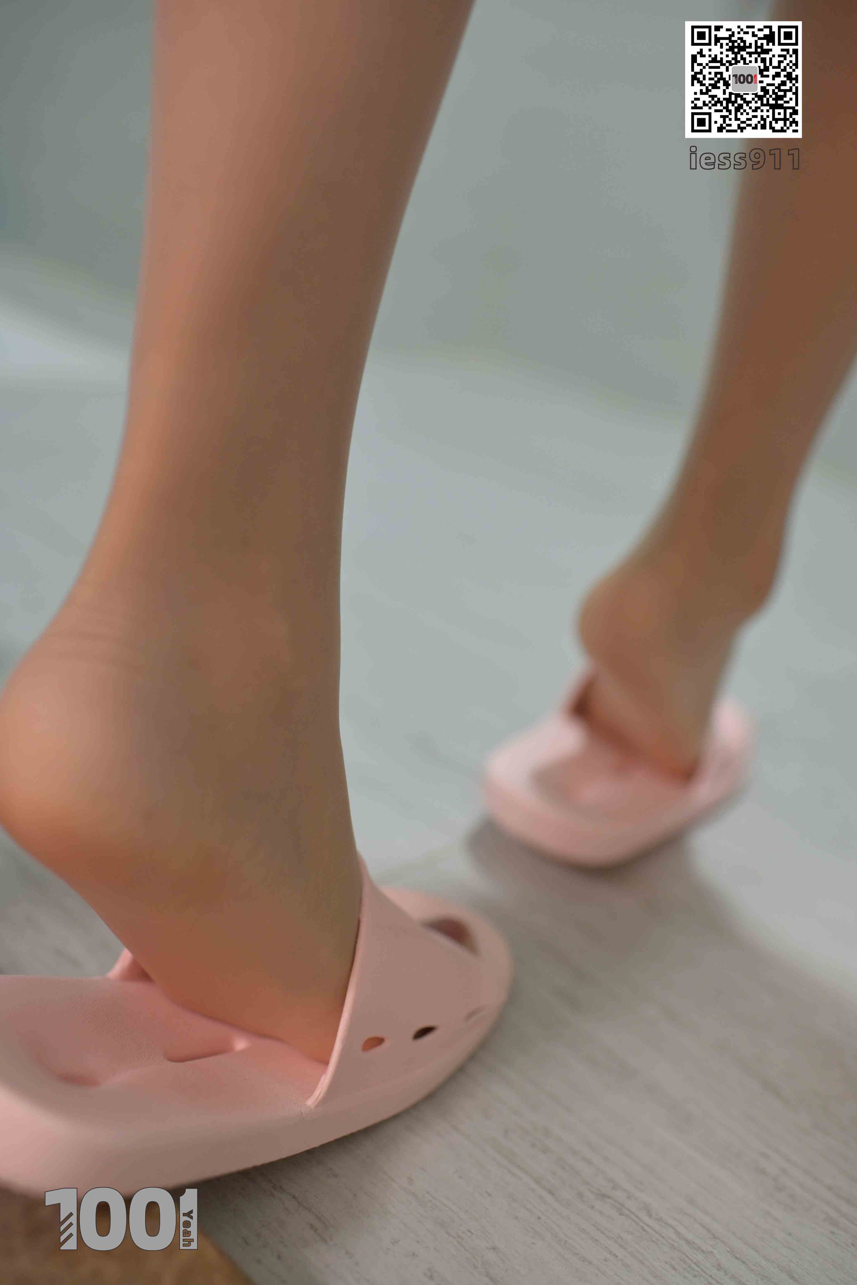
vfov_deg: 54.4
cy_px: 642
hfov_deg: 37.9
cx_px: 428
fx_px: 1250
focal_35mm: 35
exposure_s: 1/250
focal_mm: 35
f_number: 2.2
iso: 800
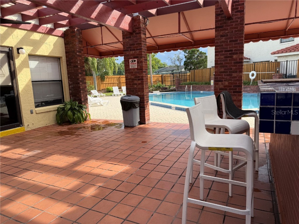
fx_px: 207
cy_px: 112
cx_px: 150
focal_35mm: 24
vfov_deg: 56.8
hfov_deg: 71.6
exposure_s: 1/1230
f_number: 1.78
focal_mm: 6.76
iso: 80
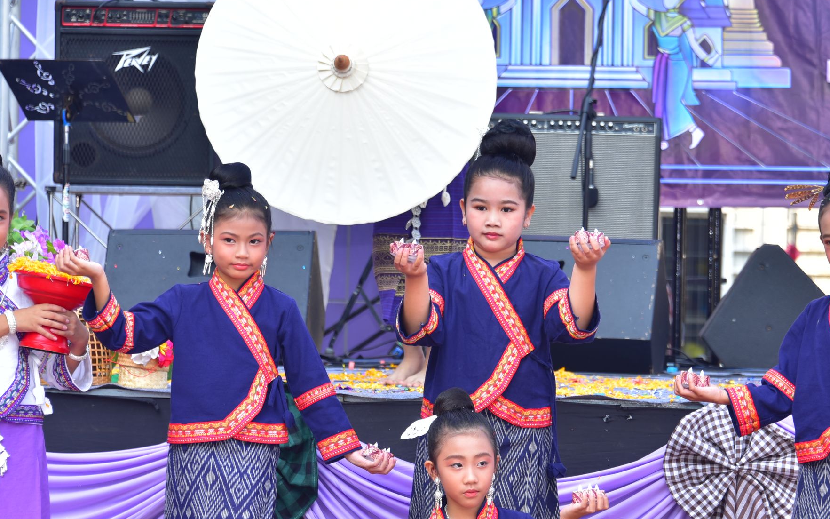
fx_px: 4411
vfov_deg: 6.7
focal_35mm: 195
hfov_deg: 10.7
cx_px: 532
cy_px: 364
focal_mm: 135
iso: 200
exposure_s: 1/160
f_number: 6.3
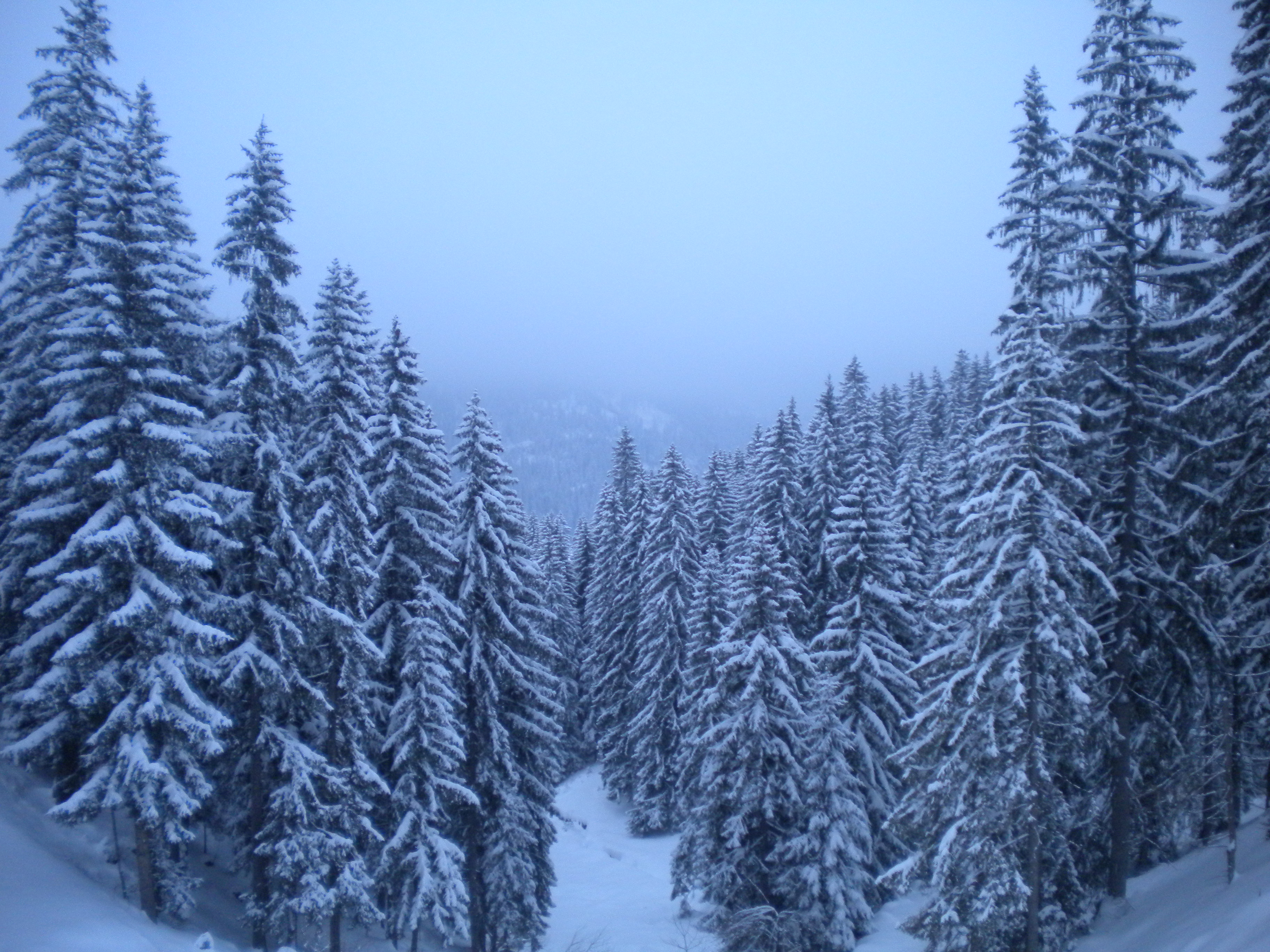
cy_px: 476
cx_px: 635
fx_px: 1284
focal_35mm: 35
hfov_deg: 52.6
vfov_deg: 40.7
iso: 223
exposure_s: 1/63.4
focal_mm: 6.3
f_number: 3.1
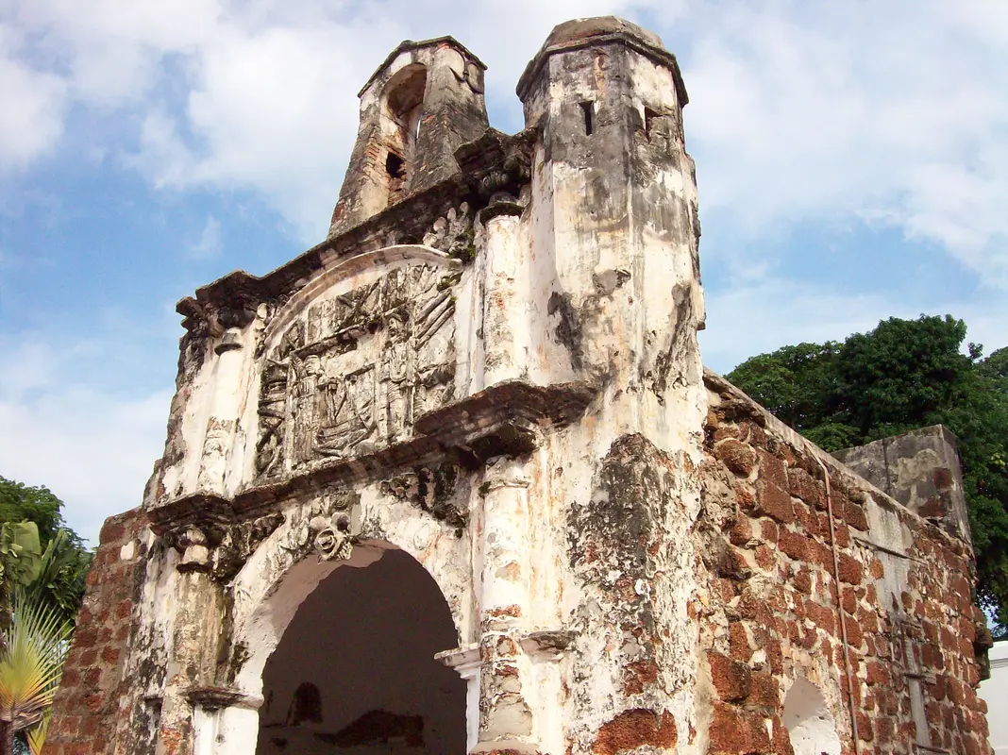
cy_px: 378
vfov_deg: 39.6
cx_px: 504
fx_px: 1048
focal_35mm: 36
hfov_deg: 51.4
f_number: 4.8
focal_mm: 6
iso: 140
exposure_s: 1/1079
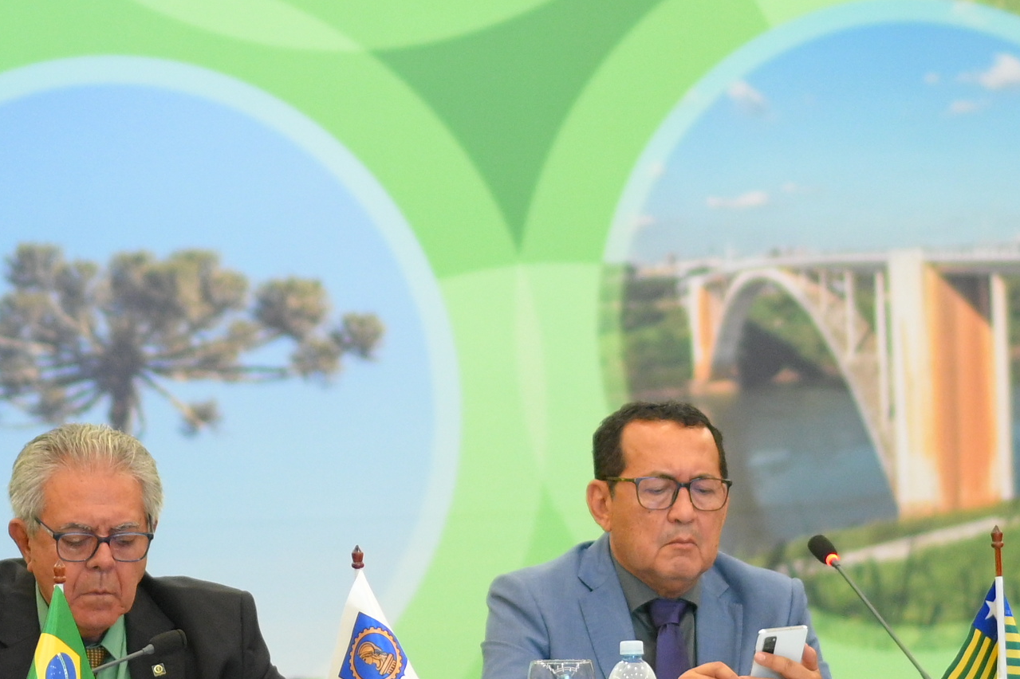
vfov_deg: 4.6
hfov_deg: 6.8
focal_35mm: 301
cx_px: 482
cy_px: 132
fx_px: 8526
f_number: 1.8
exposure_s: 1/125
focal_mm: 85
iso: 2000
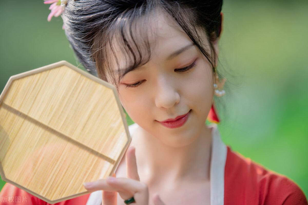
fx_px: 1710
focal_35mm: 200
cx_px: 154
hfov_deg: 10.3
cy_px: 102
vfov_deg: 6.9
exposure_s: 1/640
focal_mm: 200
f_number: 2
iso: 100
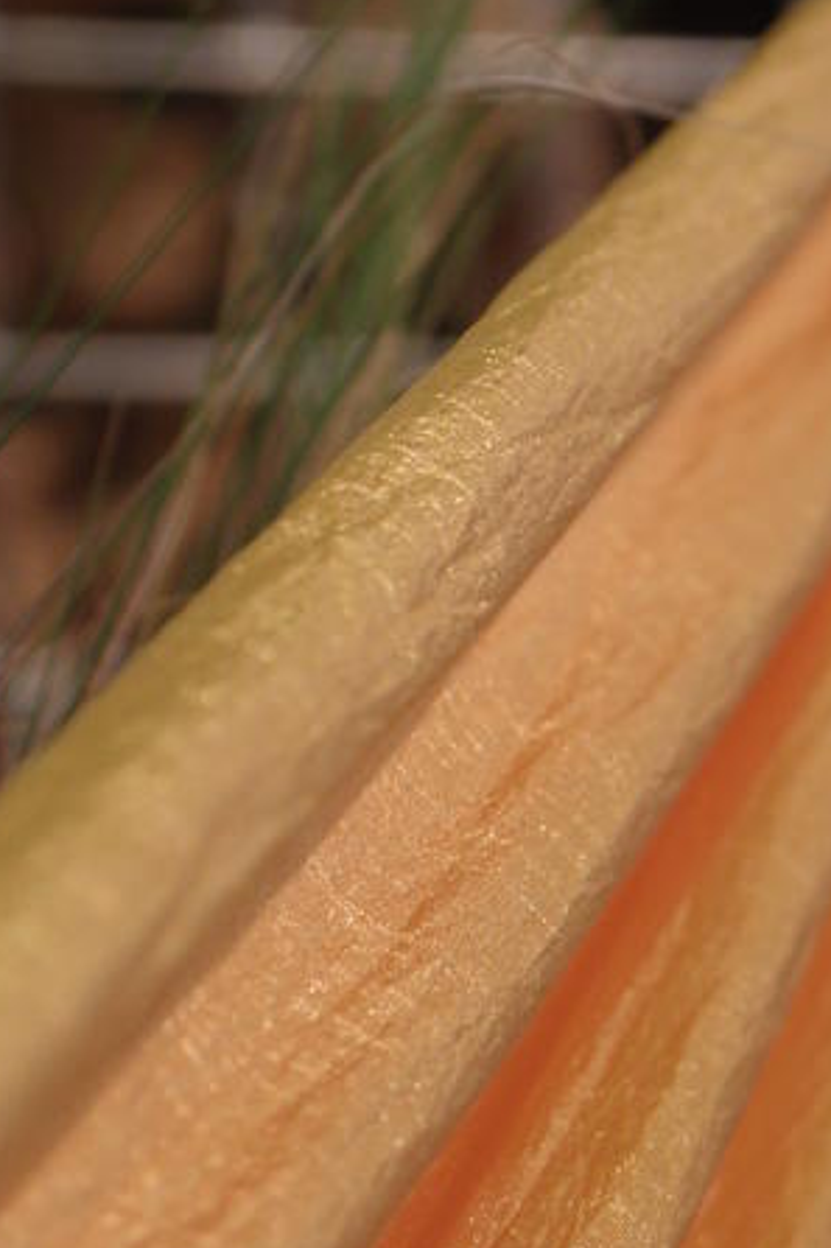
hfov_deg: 6.4
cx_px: 546
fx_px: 7450
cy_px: 389
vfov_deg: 9.6
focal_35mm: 215
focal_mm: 25.65
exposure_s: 1/10
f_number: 4.4
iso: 125
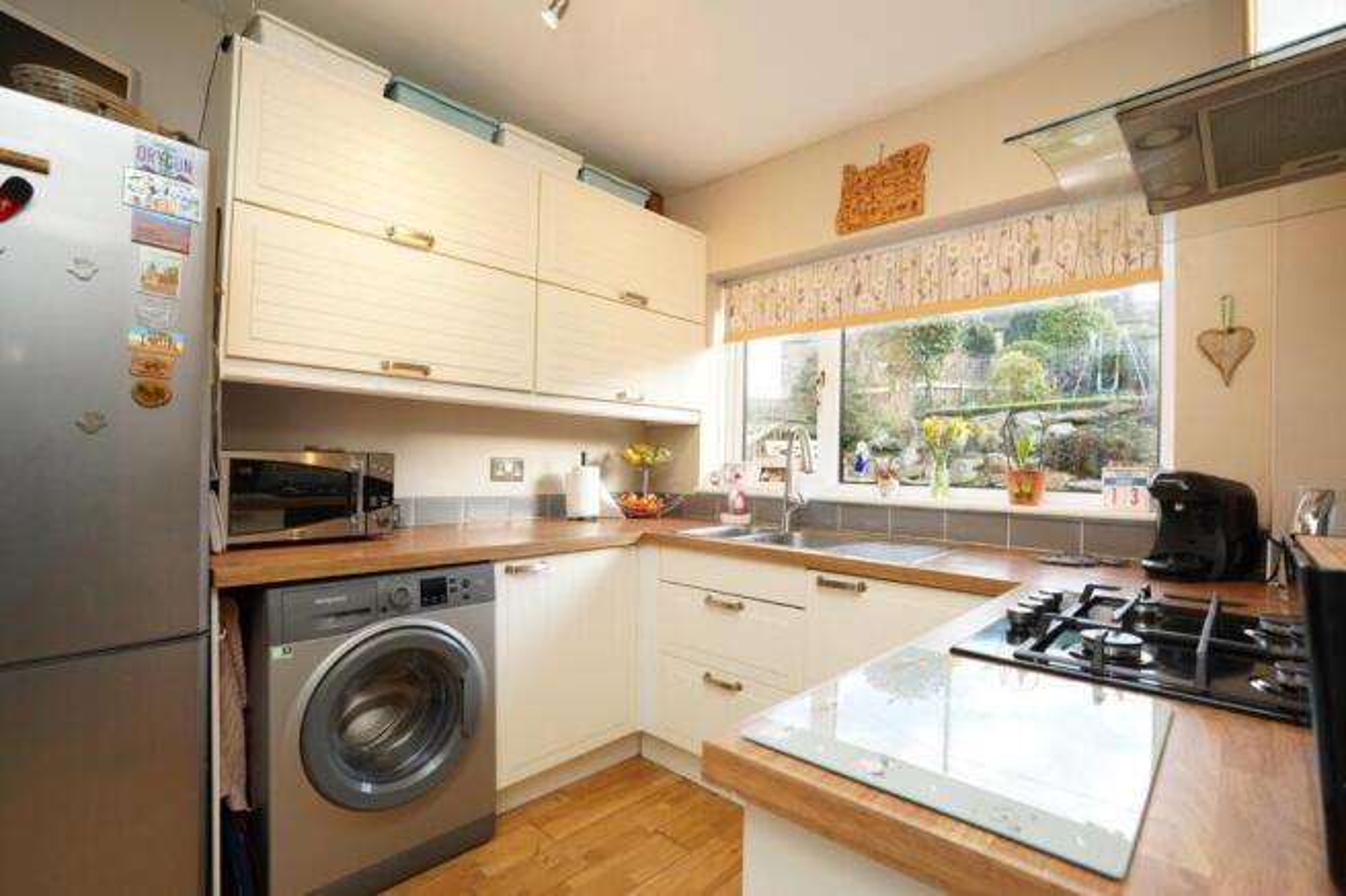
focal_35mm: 16
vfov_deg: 73.7
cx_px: 673
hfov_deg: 96.8
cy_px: 448
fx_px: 598
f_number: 8
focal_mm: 16
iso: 500
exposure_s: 1/20
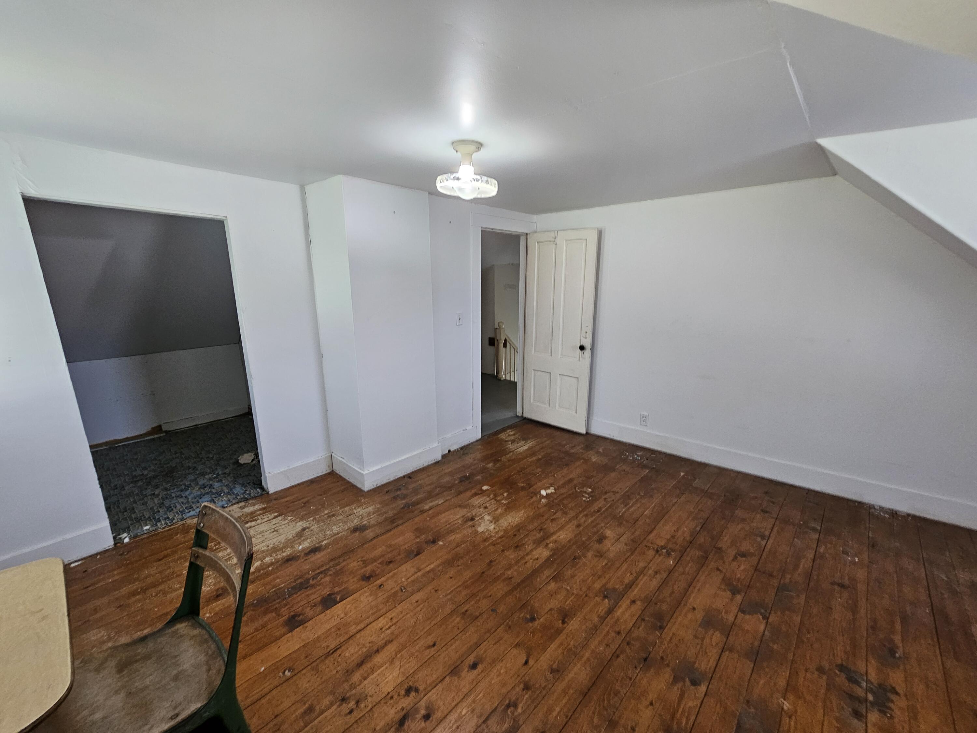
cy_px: 366
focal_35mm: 13
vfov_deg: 89.9
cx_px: 488
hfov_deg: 106.2
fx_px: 367
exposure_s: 1/60
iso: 200
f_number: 2.2
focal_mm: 2.2
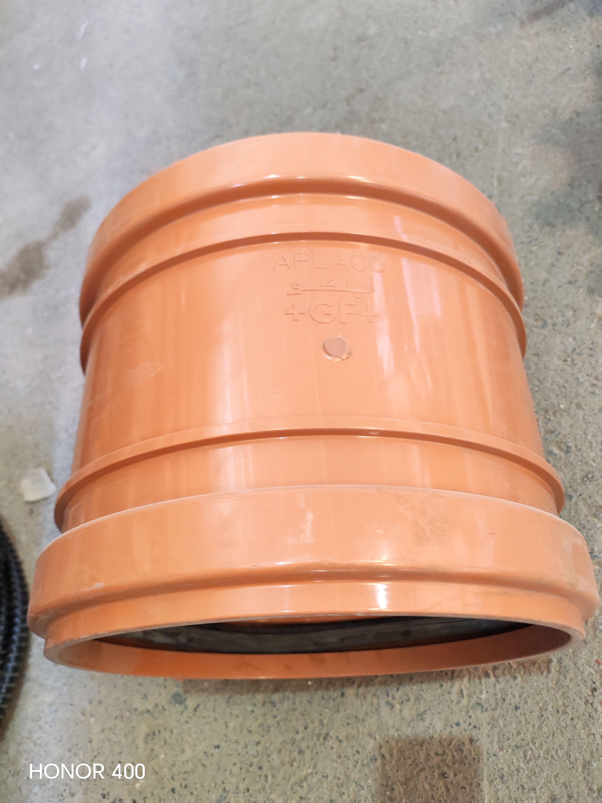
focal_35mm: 27
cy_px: 402
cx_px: 301
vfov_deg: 65.3
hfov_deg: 51.4
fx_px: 626
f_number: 1.9
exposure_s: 1/100
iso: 3200
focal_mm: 6.12
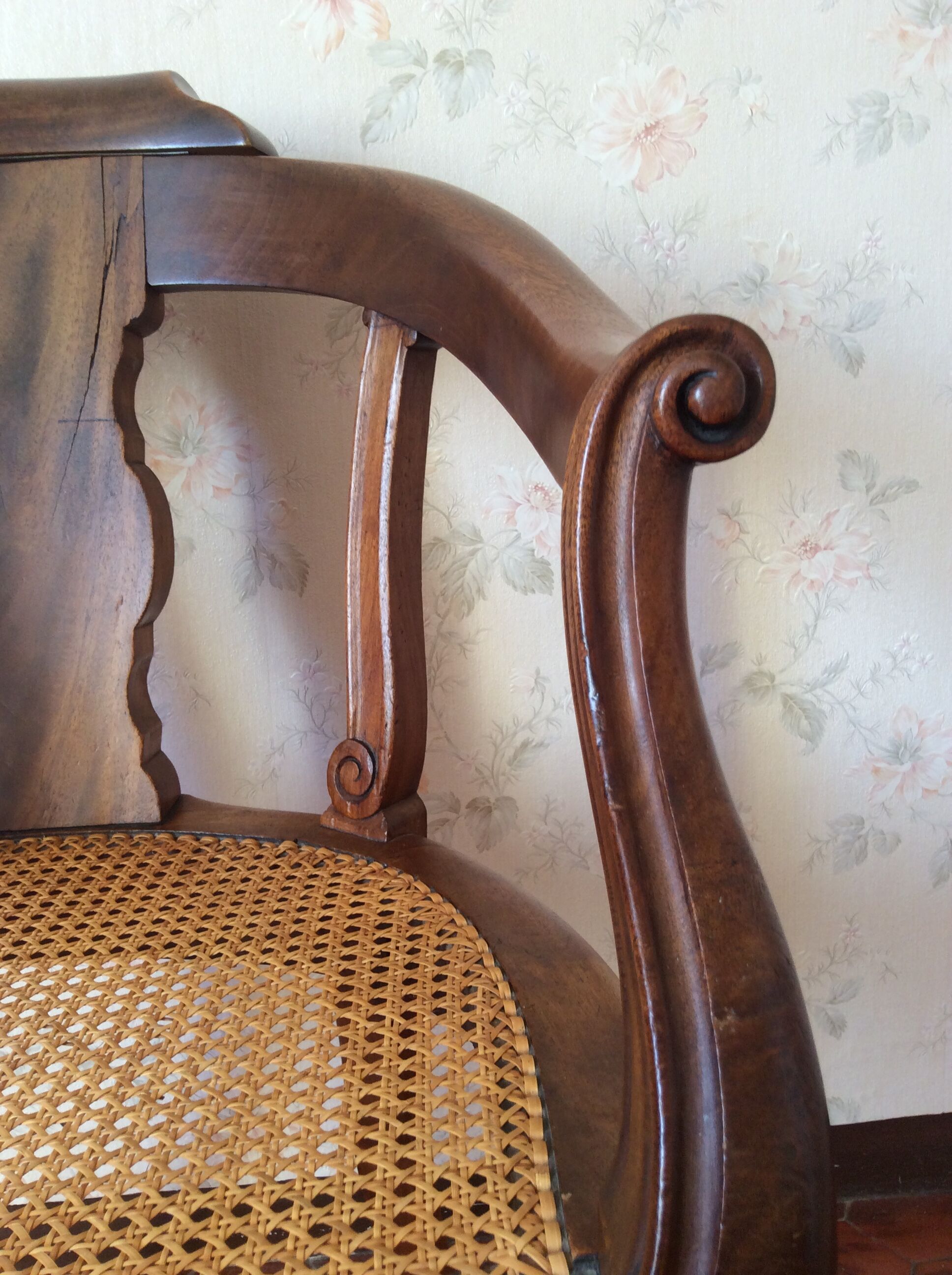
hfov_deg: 44.1
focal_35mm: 32
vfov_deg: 56.9
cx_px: 476
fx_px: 1177
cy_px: 638
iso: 50
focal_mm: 3.3
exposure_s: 1/25
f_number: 2.4
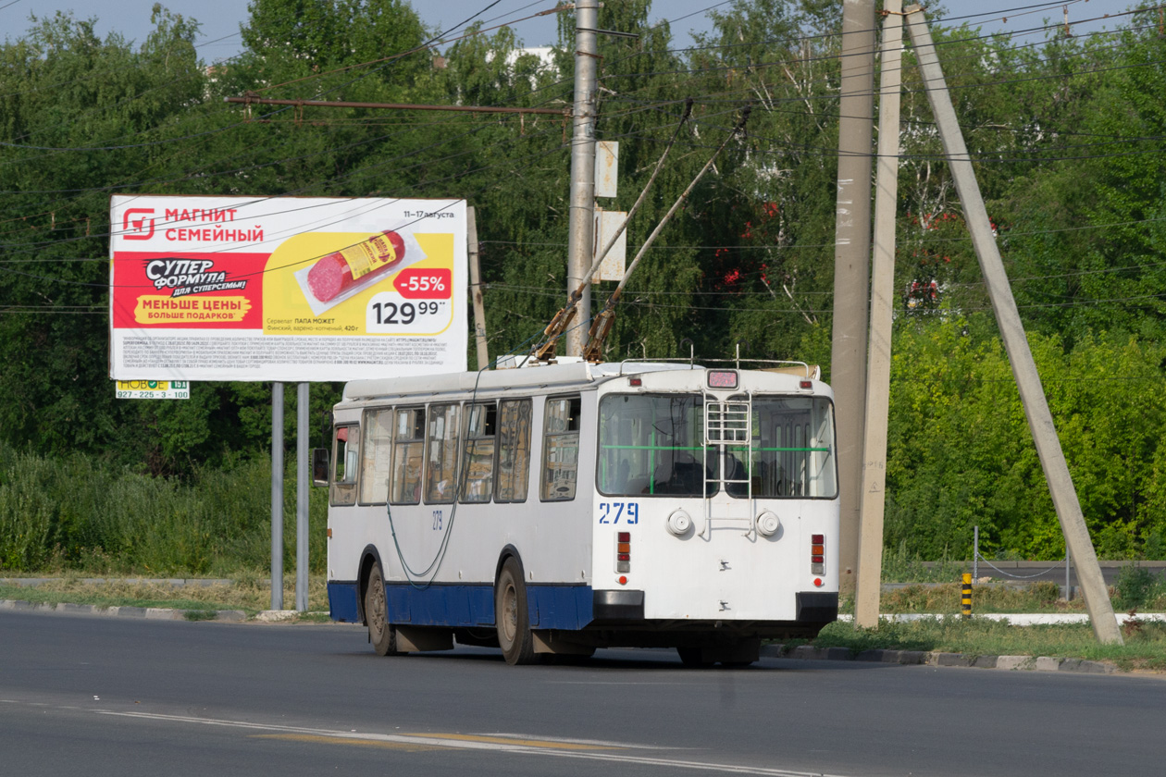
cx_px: 583
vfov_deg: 6.8
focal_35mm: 202
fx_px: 6558
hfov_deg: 10.2
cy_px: 388
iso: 400
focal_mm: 135
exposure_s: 1/400
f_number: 14
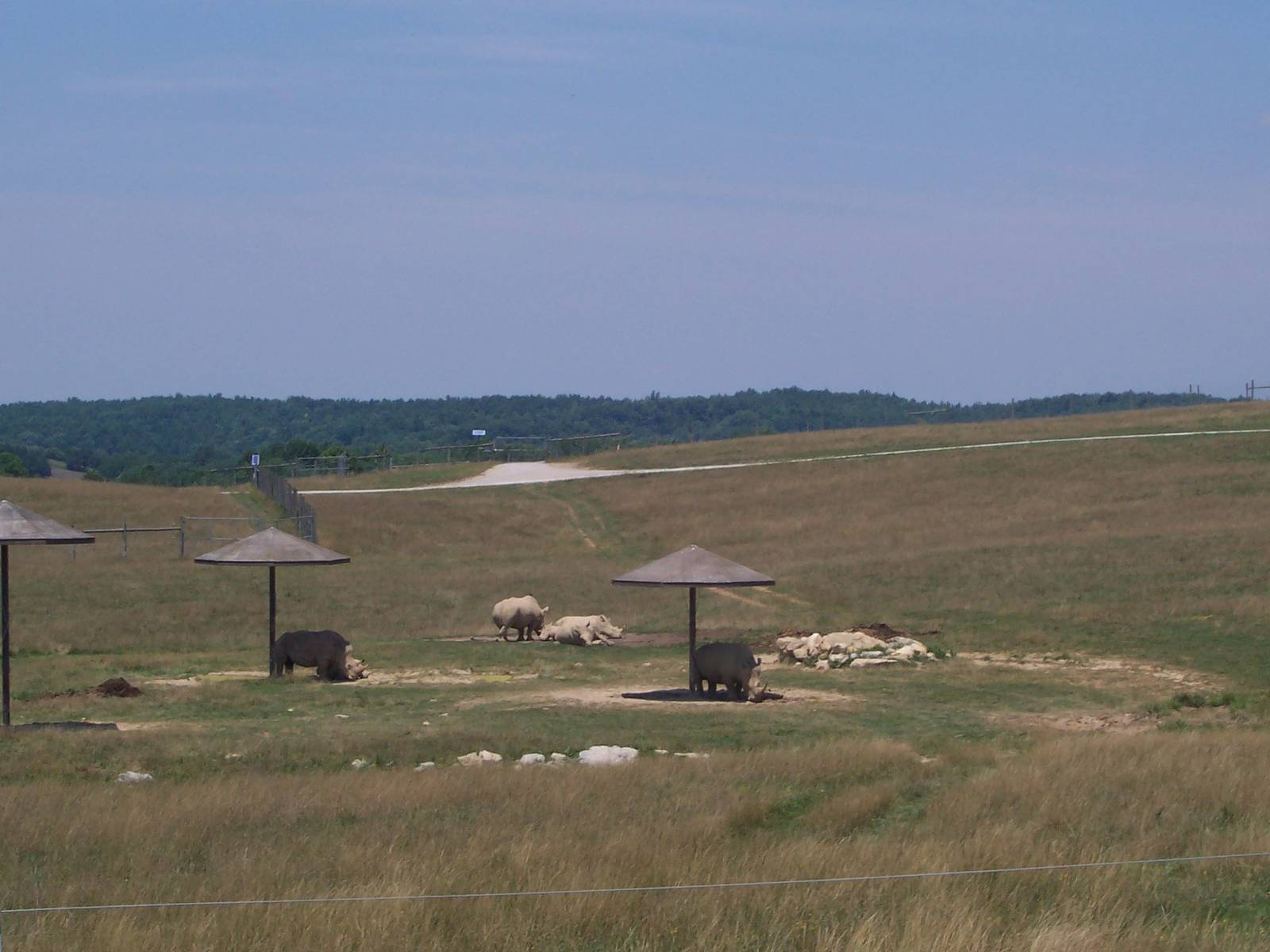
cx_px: 635
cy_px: 476
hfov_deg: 17.7
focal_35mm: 111
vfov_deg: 13.3
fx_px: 4072
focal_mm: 16.8
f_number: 9.5
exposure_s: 1/250
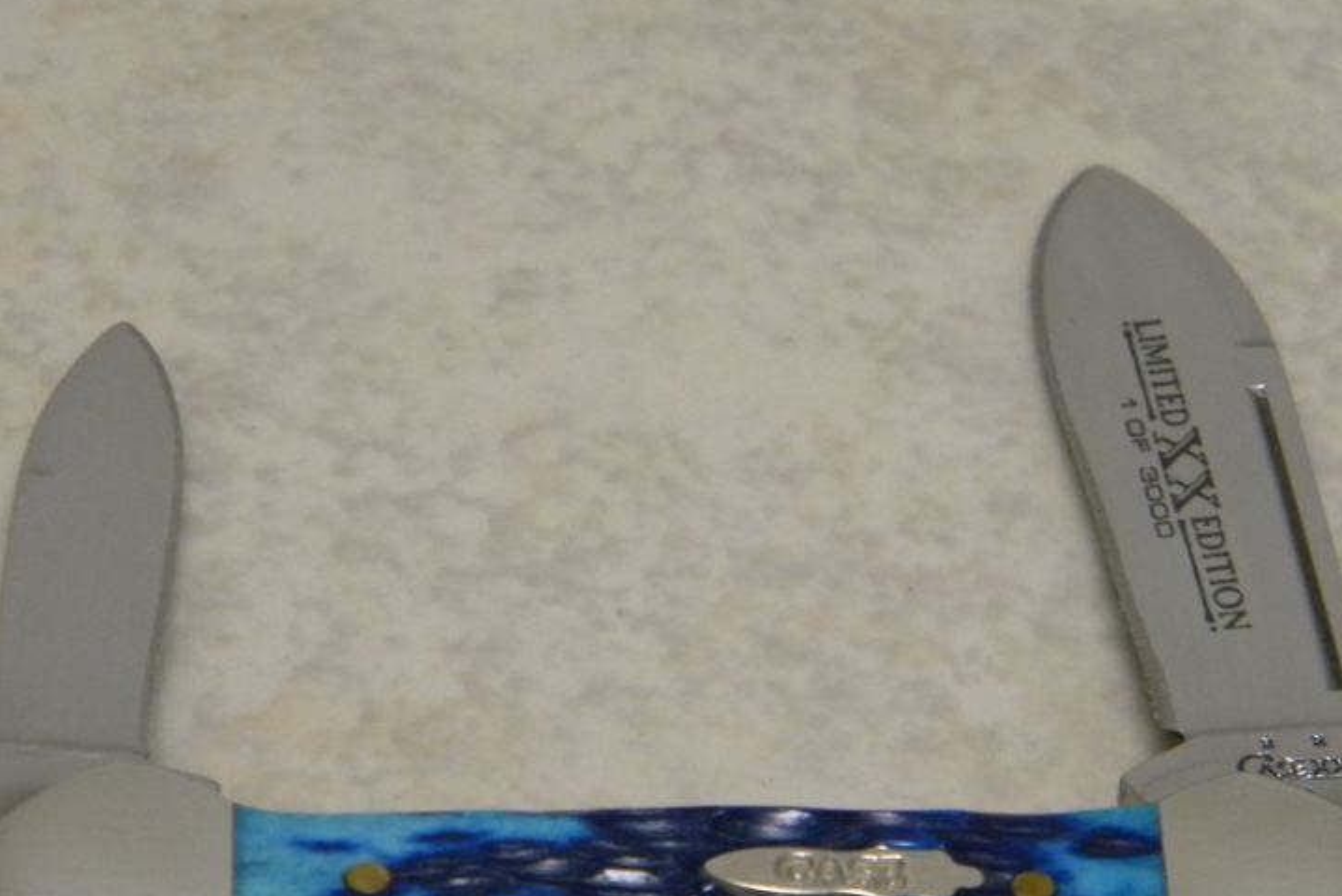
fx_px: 7980
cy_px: 627
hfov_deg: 9.6
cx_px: 692
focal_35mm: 214
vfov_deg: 6.4
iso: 400
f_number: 5
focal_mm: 26.8
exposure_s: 1/24.7
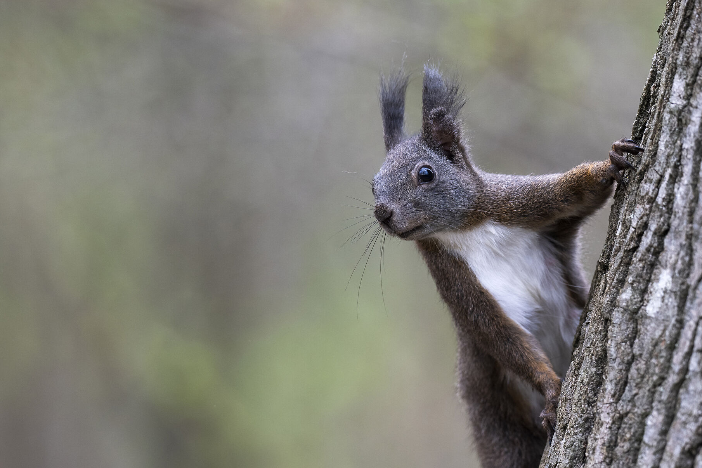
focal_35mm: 796
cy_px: 307
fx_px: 15521
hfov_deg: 2.6
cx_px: 437
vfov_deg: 1.7
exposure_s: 1/500
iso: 800
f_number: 5.6
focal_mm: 600
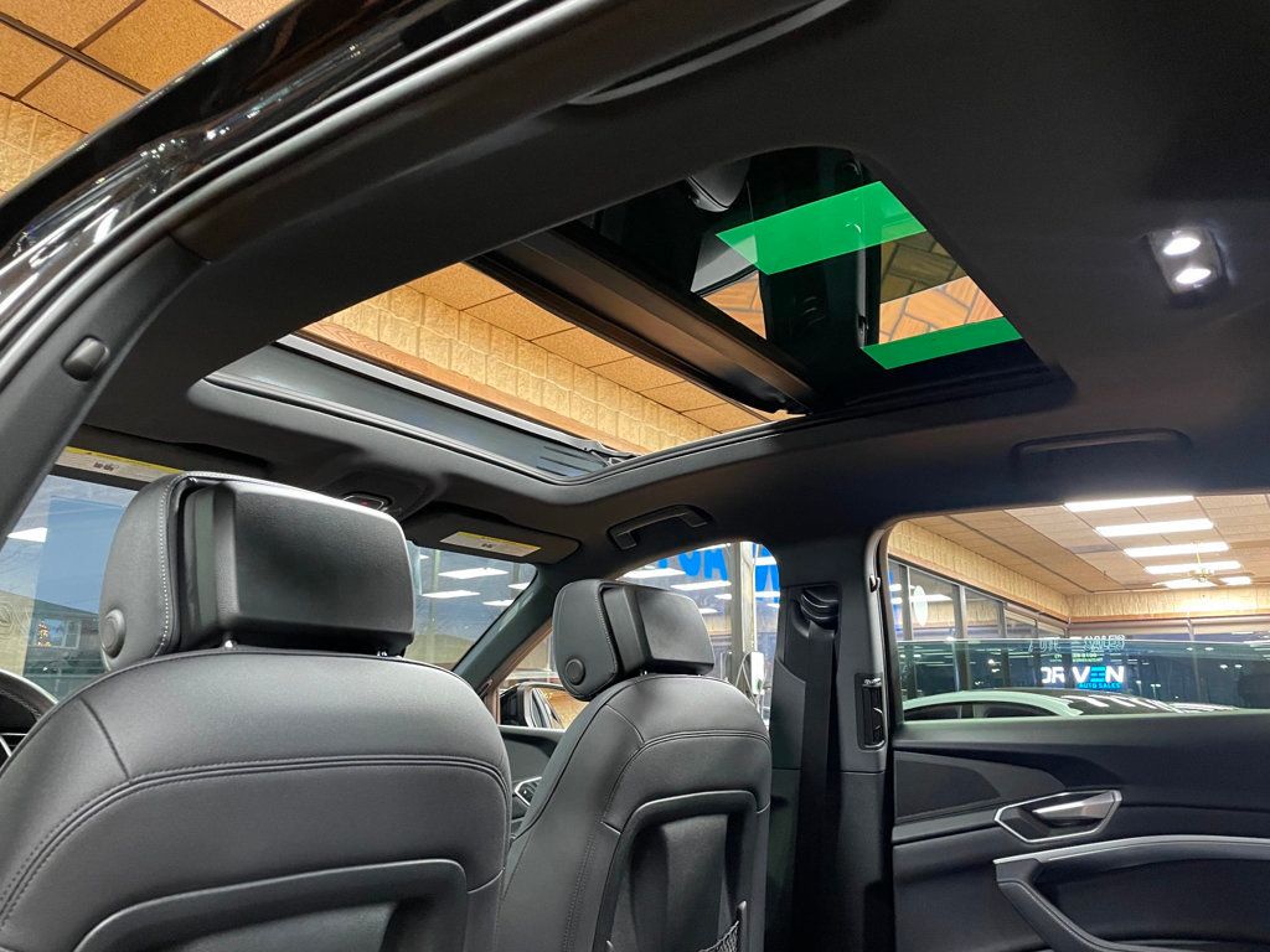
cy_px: 476
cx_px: 635
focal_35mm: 26
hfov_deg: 67.3
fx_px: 954
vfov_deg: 53.1
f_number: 1.6
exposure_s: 1/30
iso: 500
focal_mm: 4.2
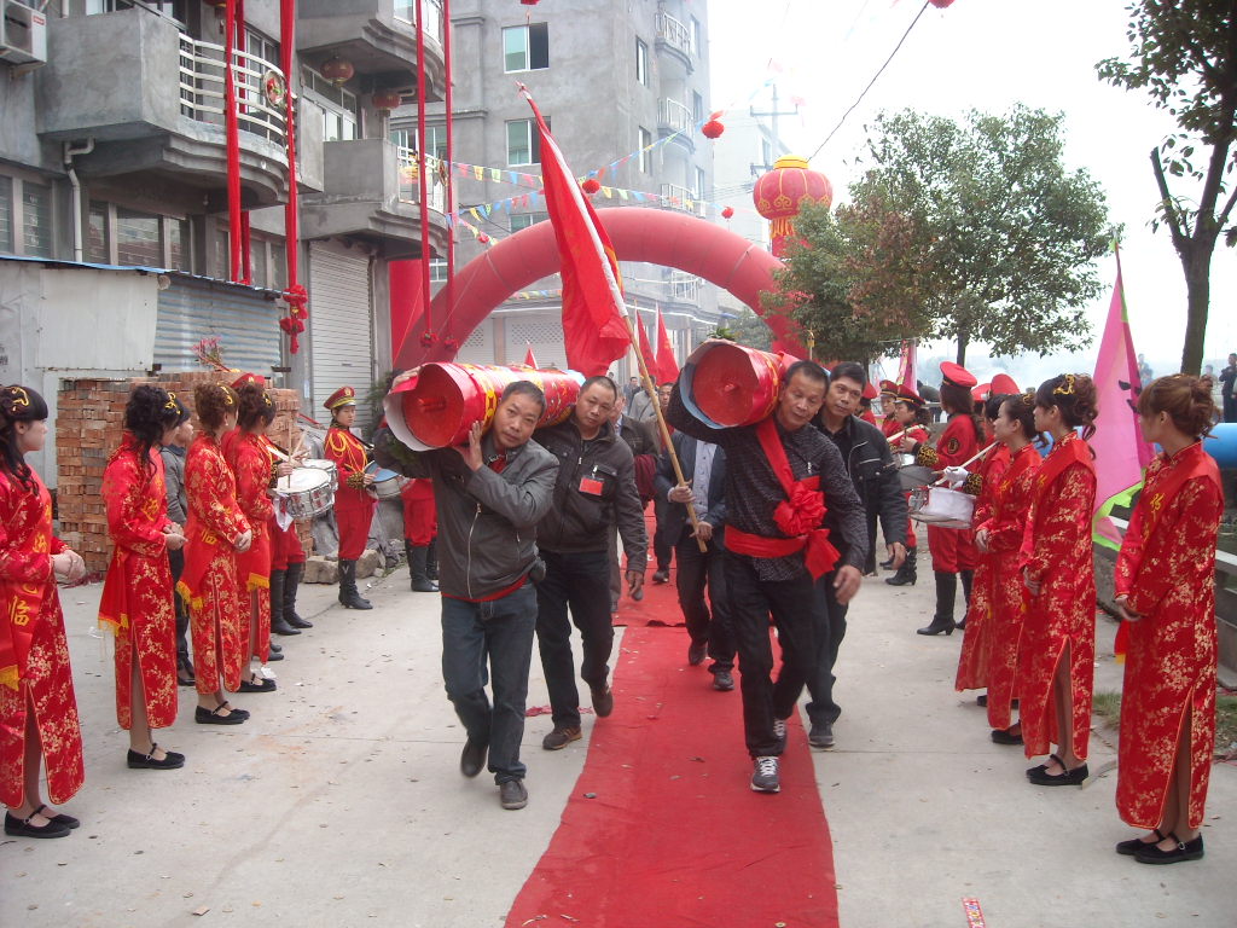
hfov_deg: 52.6
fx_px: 1251
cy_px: 464
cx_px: 618
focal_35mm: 35
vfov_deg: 40.7
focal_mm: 5.7
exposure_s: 1/57
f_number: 2.8
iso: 64
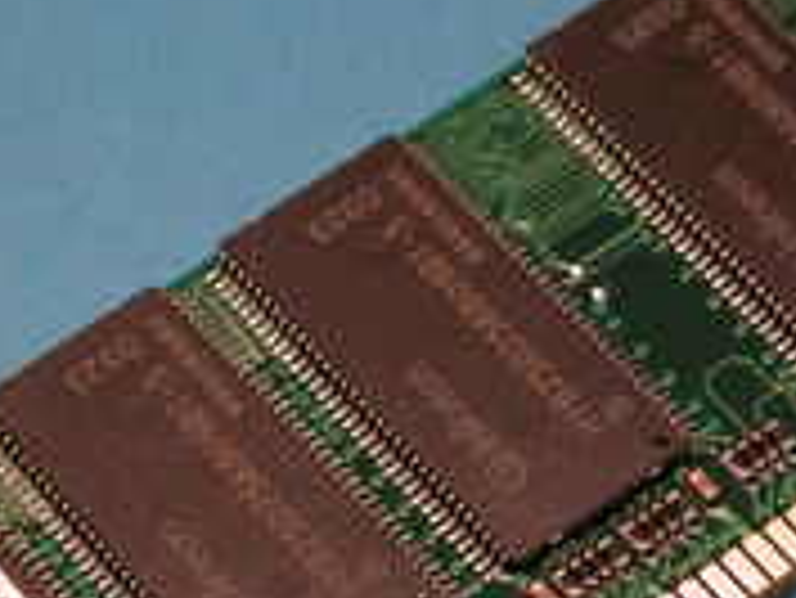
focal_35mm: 242
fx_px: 5569
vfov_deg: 6.1
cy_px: 531
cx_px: 418
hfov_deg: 8.2
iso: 100
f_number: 5.8
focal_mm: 27.3
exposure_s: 1/55.4
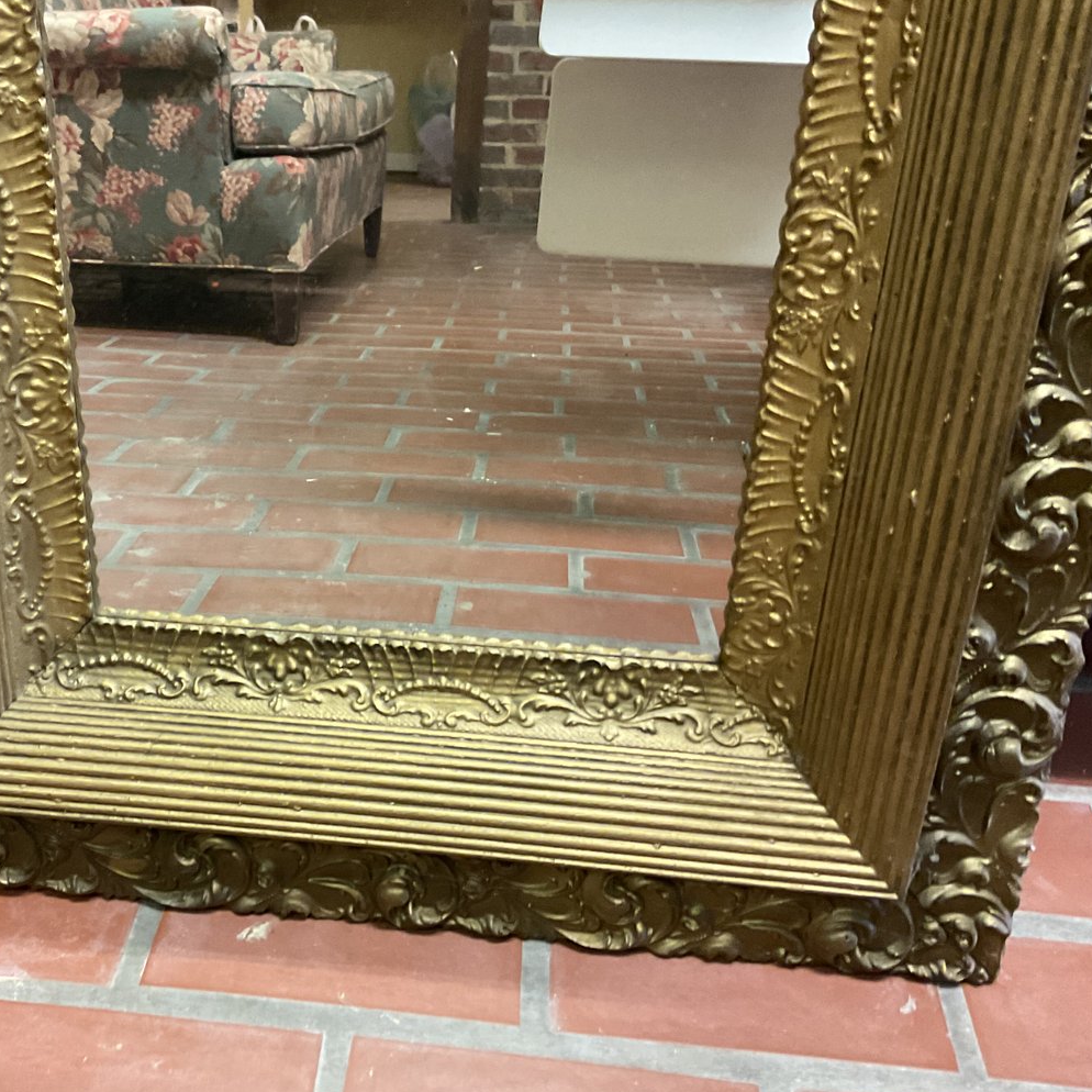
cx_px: 353
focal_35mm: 39
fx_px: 1392
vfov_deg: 42.8
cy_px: 550
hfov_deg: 42.2
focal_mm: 3
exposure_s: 1/40
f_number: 1.8
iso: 250
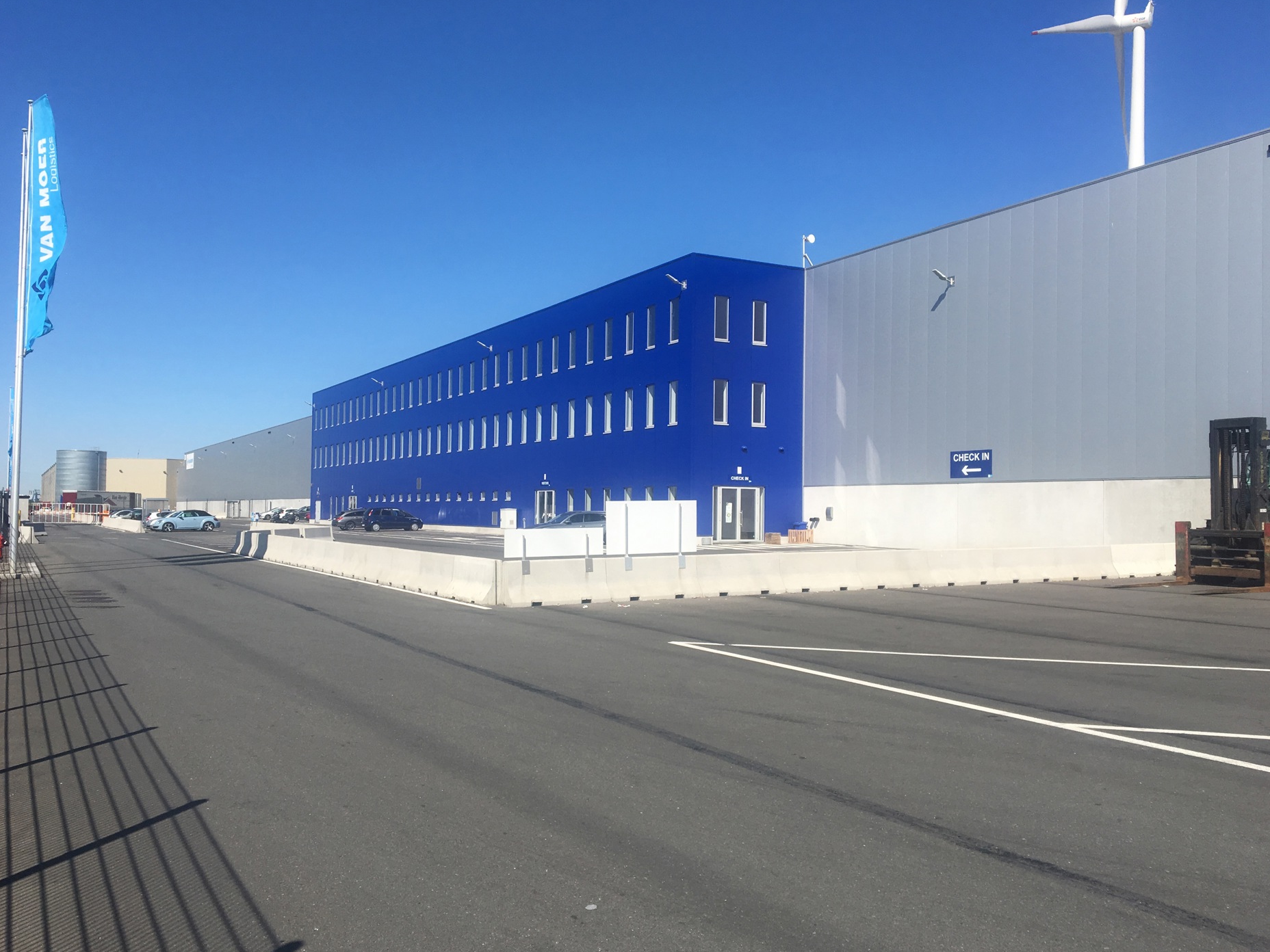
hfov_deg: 60.0
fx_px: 1101
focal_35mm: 30
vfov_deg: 46.8
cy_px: 484
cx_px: 619
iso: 25
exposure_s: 1/2198
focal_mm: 4.15
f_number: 2.2
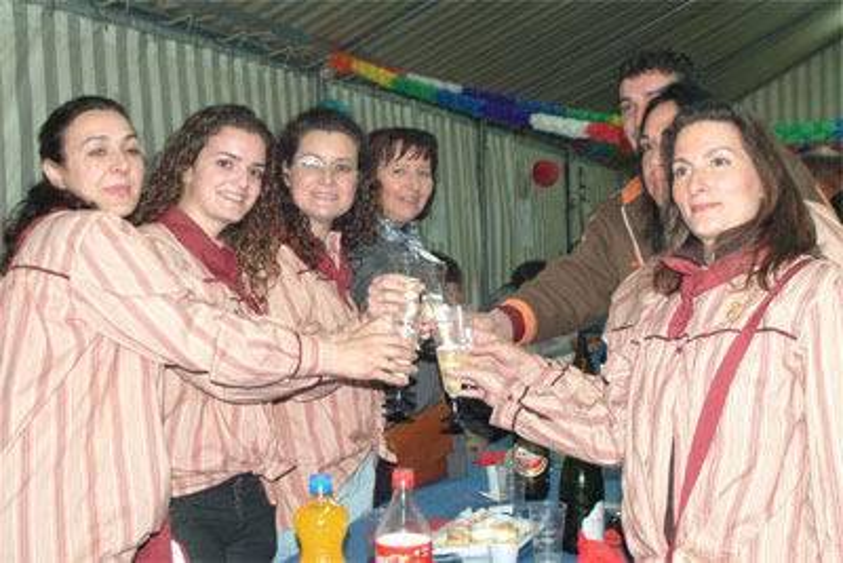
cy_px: 282
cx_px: 422
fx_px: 1230
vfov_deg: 25.8
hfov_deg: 37.8
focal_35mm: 52
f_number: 5.6
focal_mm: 35
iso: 800
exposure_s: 1/60
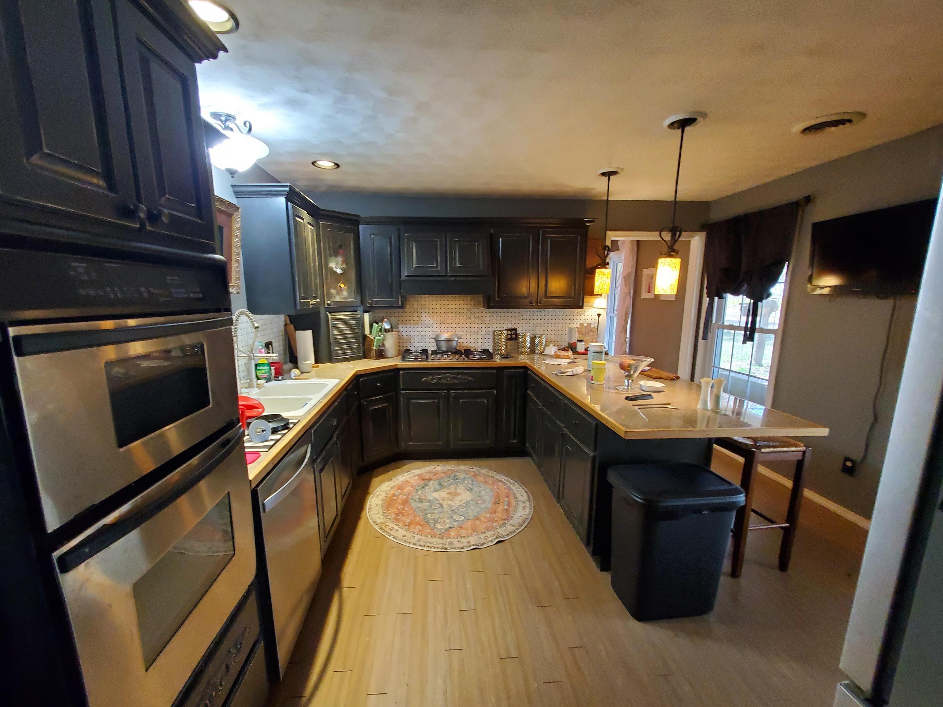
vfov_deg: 85.5
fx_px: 381
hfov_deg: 102.0
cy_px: 376
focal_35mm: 14
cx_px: 454
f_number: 2.2
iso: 500
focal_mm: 1.8
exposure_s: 1/30
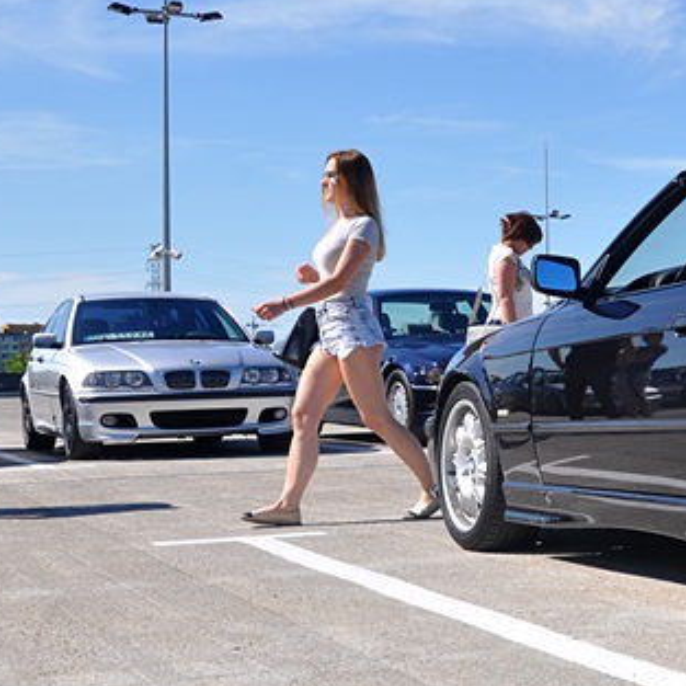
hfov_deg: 20.8
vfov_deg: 22.1
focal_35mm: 78
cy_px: 433
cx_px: 809
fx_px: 1749
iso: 200
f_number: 9
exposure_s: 1/320
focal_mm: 24
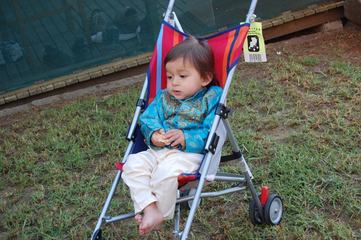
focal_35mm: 82
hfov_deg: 24.6
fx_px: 827
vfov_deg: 16.5
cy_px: 120
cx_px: 180
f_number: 5.6
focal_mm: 55
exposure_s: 1/40
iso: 400
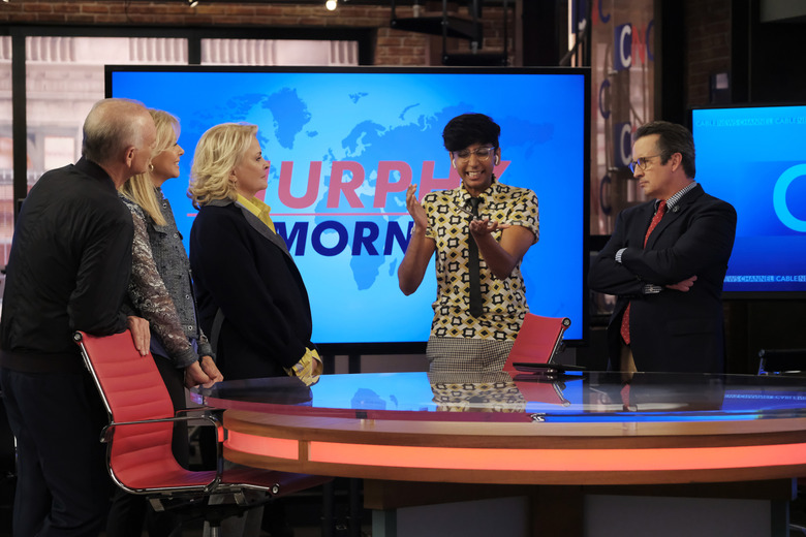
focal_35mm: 112
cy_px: 268
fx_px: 2507
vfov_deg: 12.2
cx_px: 403
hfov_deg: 18.3
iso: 3200
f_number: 4.5
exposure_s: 1/200
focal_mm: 74.4
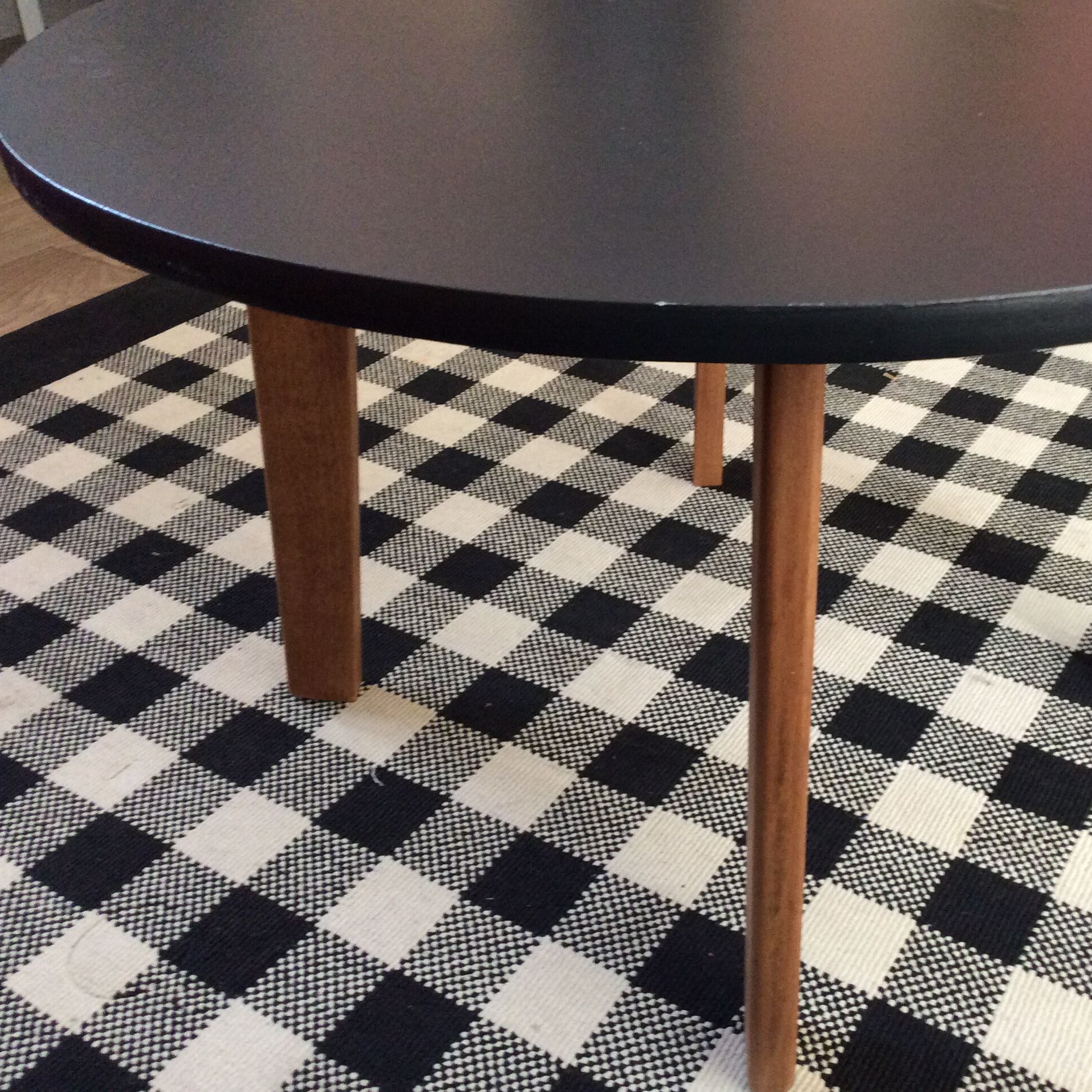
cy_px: 546
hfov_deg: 43.5
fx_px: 1356
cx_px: 692
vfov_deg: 43.9
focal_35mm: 38
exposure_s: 1/25
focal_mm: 3.3
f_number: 2.4
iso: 160
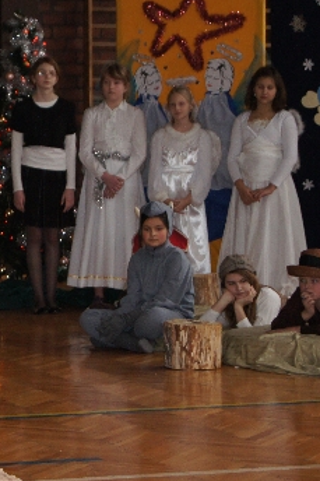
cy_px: 237
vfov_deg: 14.3
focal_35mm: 144
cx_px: -94
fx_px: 1920
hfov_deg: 9.4
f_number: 5.6
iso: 800
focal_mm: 55
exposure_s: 1/80
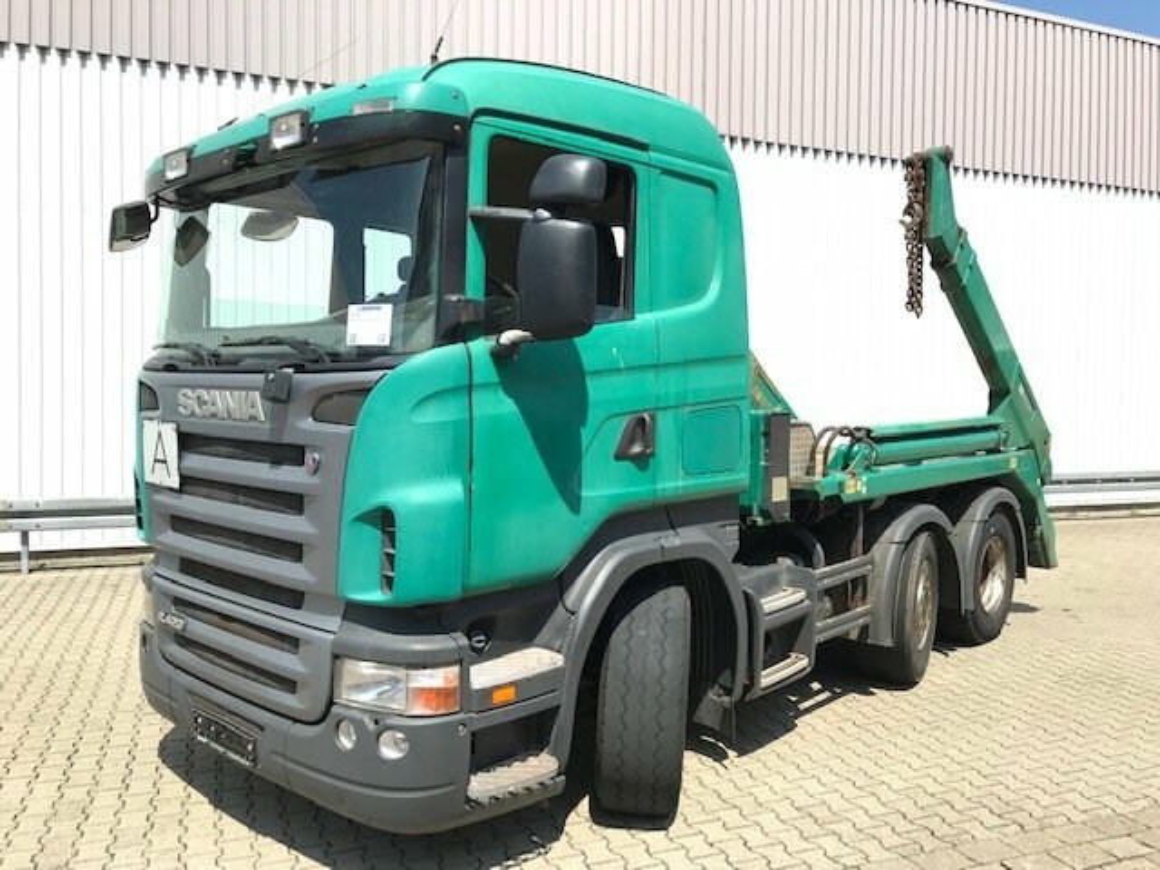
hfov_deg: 63.4
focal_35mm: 28
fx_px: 938
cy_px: 435
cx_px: 580
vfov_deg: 49.7
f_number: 1.8
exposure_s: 1/1623
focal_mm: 3.99
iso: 20
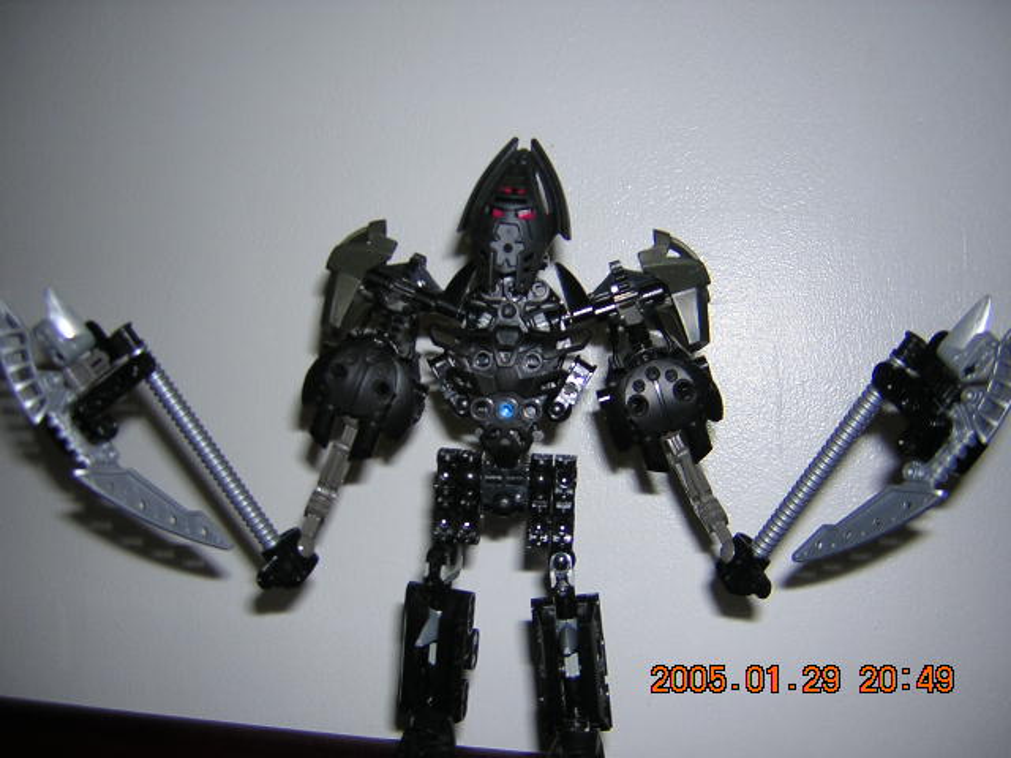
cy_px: 379
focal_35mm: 36
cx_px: 506
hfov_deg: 51.4
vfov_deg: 39.7
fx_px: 1051
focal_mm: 4.7
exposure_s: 1/60.1
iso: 100
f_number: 2.6
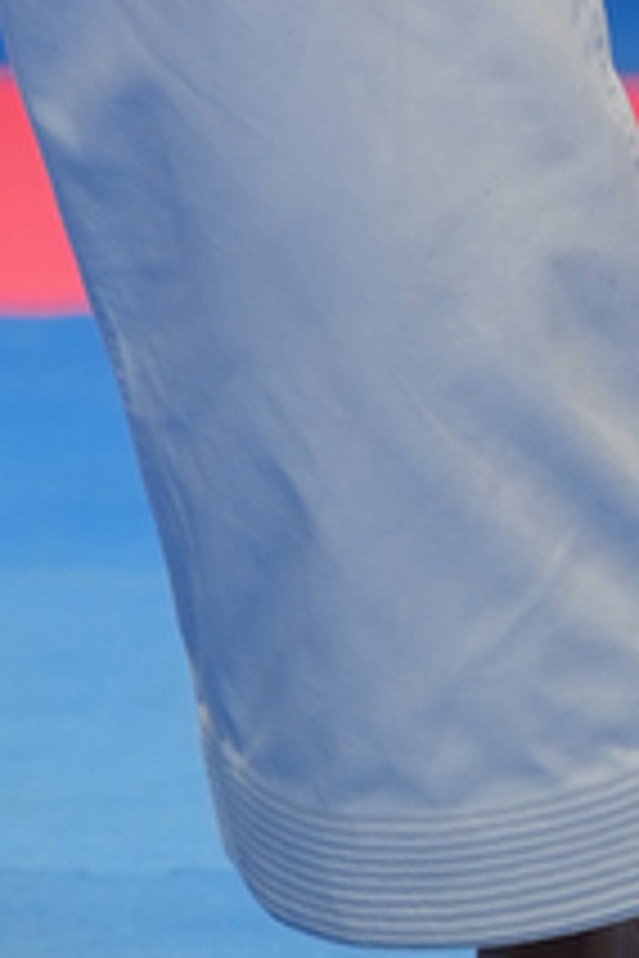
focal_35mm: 1118
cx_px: -508
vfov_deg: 1.8
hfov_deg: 1.2
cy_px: -1367
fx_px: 29764
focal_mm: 149
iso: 250
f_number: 2.8
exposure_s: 1/500
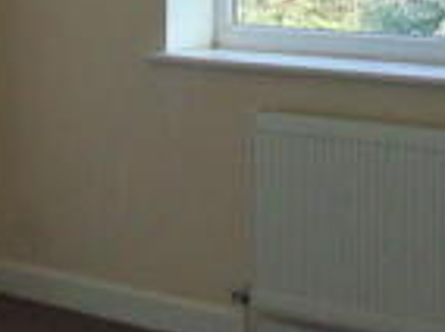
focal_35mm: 103
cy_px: -105
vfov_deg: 13.8
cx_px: 243
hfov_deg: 19.1
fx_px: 1322
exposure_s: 1/320
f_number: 3
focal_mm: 4.5
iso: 200
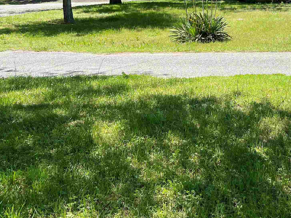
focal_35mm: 55
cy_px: 8
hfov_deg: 31.8
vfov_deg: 25.5
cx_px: 301
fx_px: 462
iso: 50
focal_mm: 5.7
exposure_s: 1/1838
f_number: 1.5
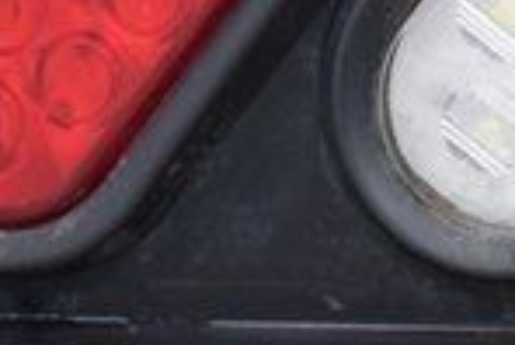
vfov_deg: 3.0
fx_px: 6487
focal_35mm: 453
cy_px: 598
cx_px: 355
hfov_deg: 4.5
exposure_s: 1/25
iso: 1600
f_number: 4.5
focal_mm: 70
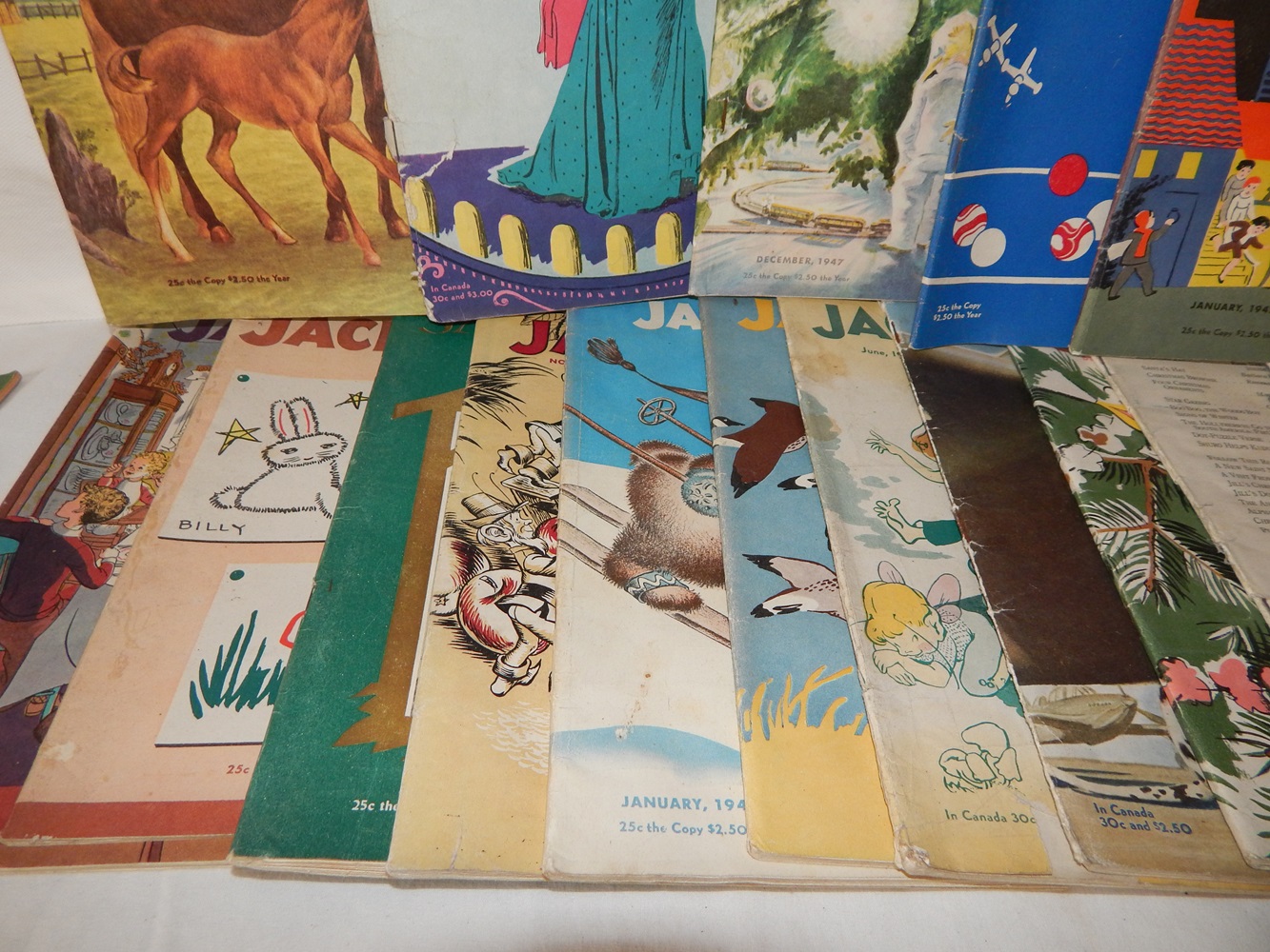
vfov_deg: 58.9
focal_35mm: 23
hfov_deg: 73.9
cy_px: 476
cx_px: 635
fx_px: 844
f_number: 3
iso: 200
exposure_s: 1/30
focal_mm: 4
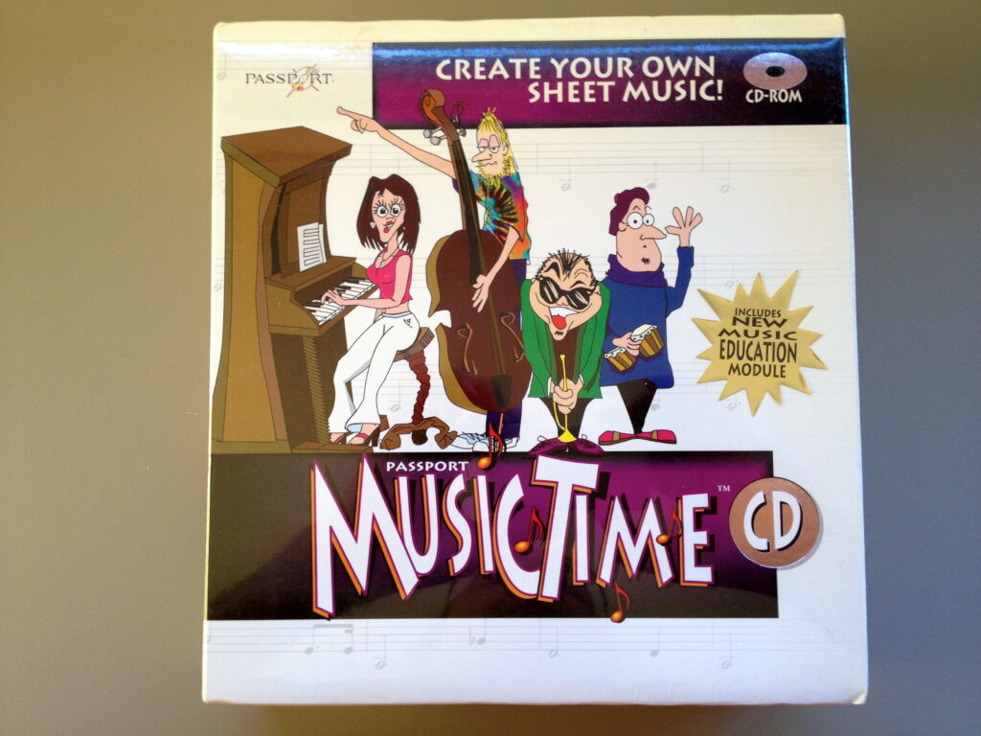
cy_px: 368
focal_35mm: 35
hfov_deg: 52.6
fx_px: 992
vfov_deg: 40.7
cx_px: 490
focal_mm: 4.28
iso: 50
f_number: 2.4
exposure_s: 1/30
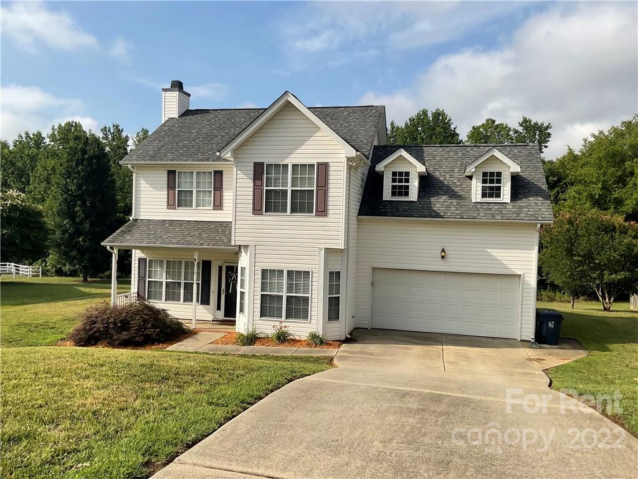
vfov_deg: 48.2
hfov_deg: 61.7
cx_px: 319
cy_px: 240
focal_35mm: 29
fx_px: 534
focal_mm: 3
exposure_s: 1/2667
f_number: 1.8
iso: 16
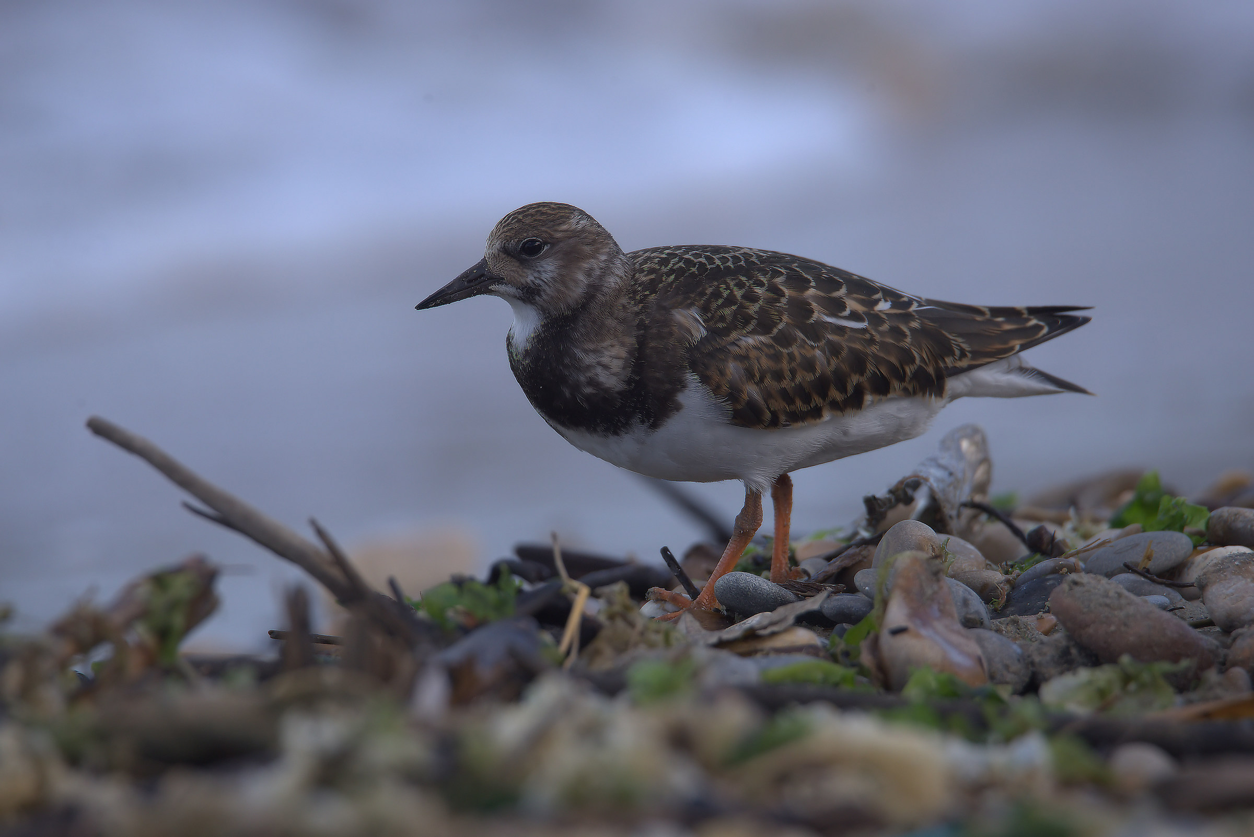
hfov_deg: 3.4
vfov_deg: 2.3
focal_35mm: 600
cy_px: 418
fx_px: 20906
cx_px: 627
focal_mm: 600
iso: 640
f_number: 8
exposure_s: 1/640
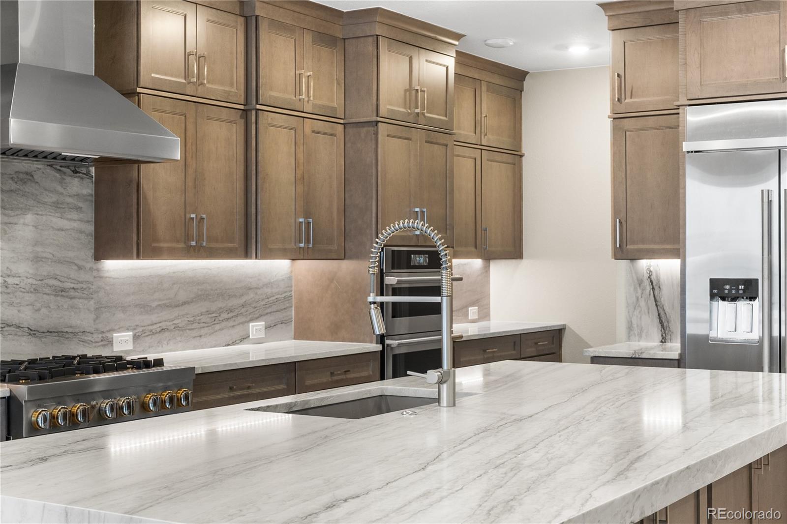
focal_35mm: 52
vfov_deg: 26.0
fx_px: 1136
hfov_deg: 38.2
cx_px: 394
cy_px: 262
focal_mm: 35
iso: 125
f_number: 8
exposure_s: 1/4
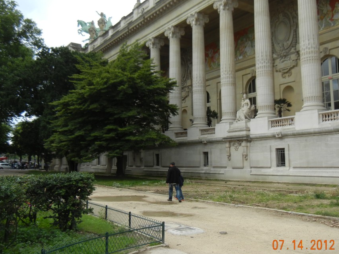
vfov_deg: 39.7
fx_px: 353
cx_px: 194
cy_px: 124
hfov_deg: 51.2
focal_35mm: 36
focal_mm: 5.4
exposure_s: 1/526
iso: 160
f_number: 3.5
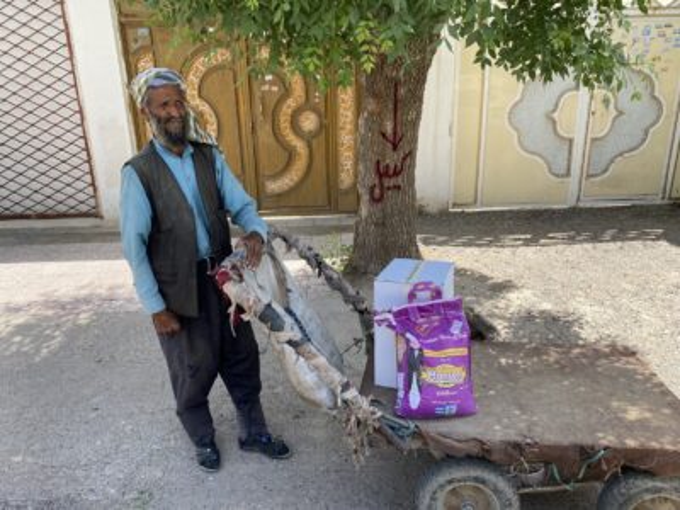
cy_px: 255
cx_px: 340
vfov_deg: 53.1
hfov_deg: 67.3
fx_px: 511
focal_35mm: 26
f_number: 1.8
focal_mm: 4.25
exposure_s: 1/519
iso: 32
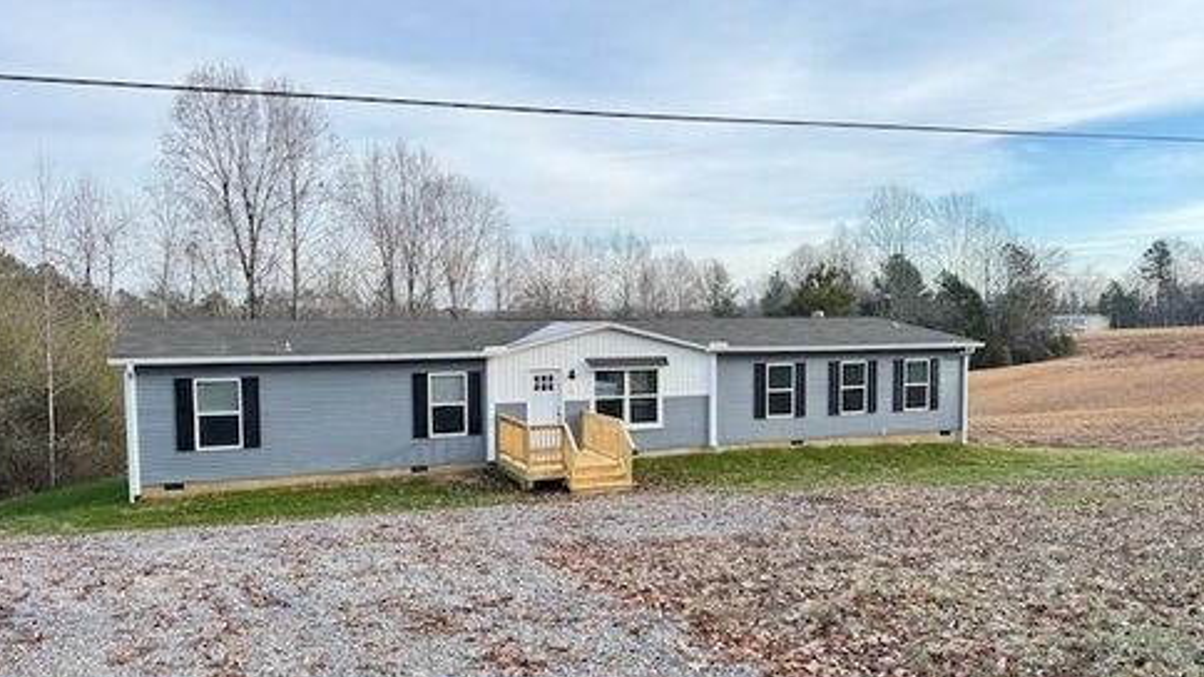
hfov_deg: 69.9
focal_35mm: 27
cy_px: 385
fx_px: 862
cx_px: 595
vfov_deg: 42.8
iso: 80
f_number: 1.78
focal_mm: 6.76
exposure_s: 1/723
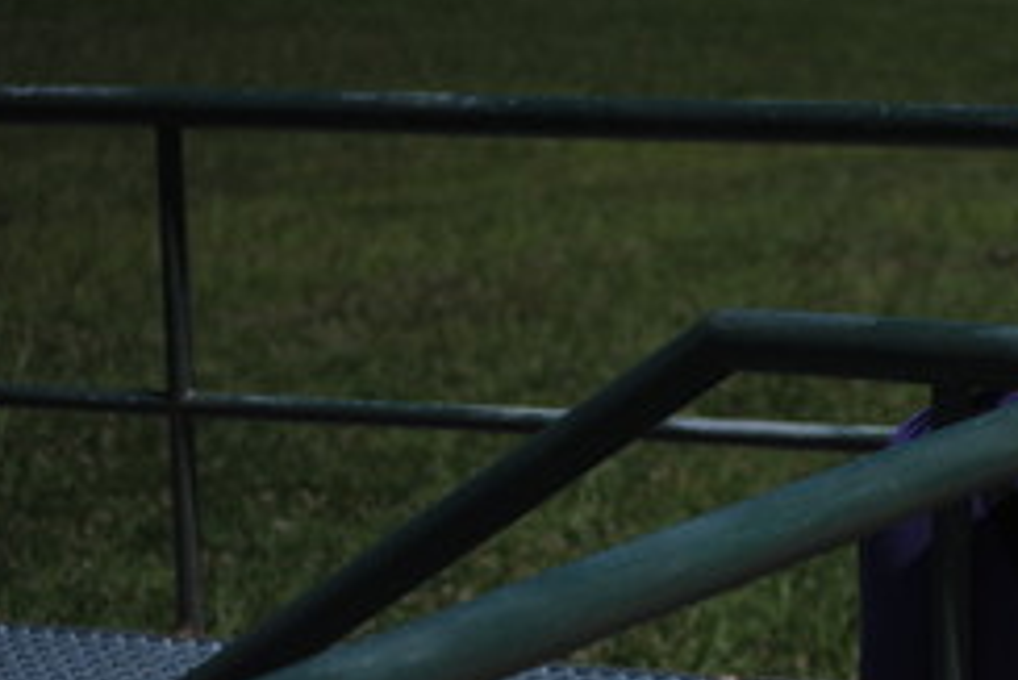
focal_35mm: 169
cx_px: 985
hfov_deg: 12.0
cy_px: 599
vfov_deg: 8.1
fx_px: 4782
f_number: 4
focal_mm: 55
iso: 100
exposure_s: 1/4000
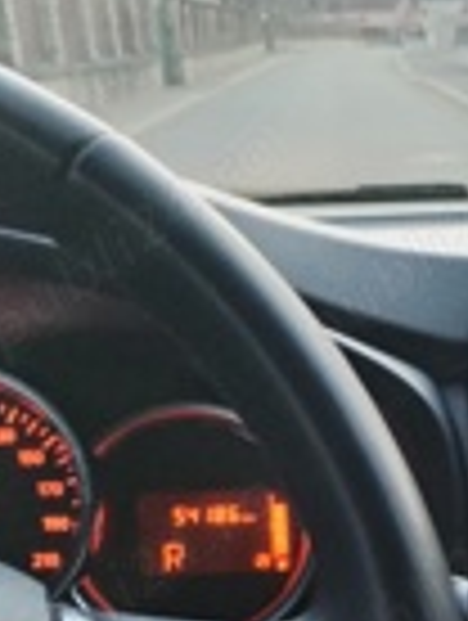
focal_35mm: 84
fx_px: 1510
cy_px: 662
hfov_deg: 16.7
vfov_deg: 22.1
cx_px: 603
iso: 407
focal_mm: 4.75
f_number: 1.8
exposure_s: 1/30
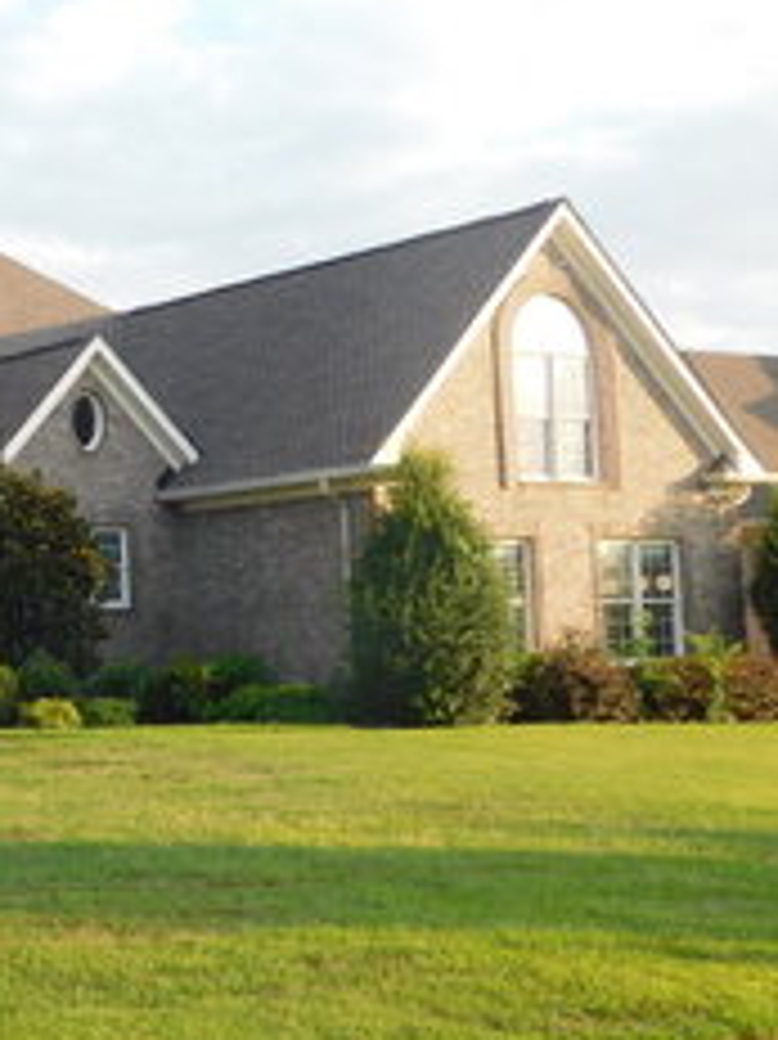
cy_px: 441
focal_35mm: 78
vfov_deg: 25.0
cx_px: -117
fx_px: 2340
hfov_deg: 18.1
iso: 125
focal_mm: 8
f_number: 3.7
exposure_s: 1/200
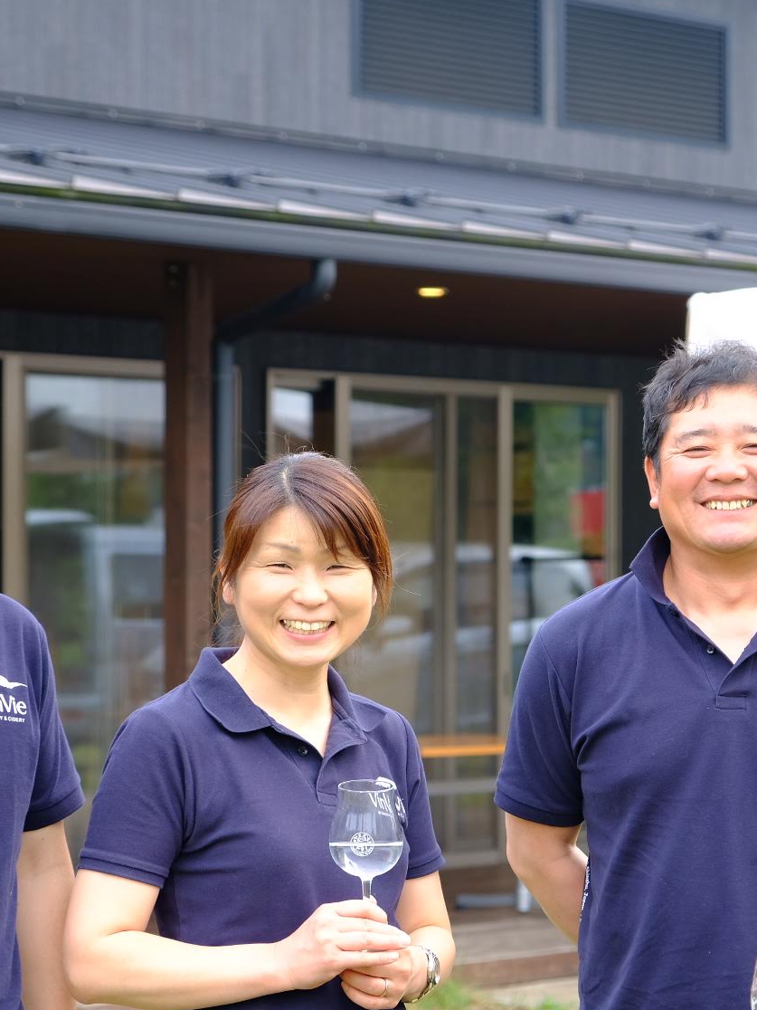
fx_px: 3703
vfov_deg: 15.5
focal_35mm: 127
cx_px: 505
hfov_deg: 11.7
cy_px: 510
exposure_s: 1/60
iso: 400
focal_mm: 55
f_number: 4.5
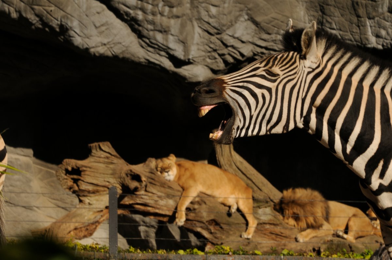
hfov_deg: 4.6
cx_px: 196
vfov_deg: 3.0
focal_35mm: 450
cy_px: 130
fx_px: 4894
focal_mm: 300
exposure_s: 1/60
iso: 200
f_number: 32
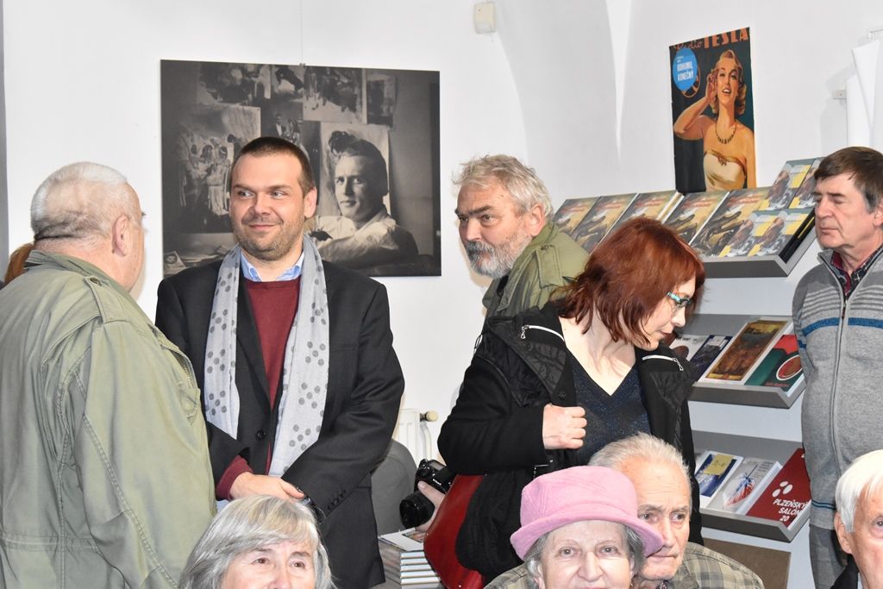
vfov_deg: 16.6
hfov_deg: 24.6
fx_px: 2024
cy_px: 294
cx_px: 442
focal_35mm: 82
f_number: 8
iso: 3600
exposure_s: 1/100
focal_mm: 55
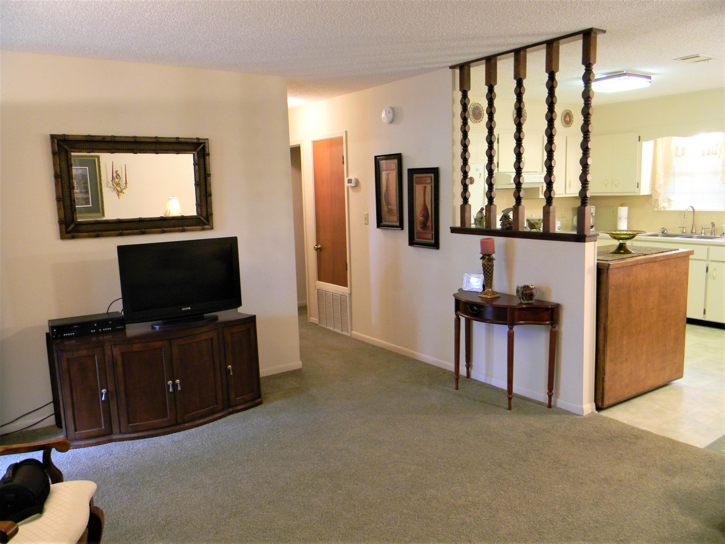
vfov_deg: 49.7
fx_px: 586
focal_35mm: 28
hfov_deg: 63.4
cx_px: 362
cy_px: 272
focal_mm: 5
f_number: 3.5
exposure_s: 1/5.7
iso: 200
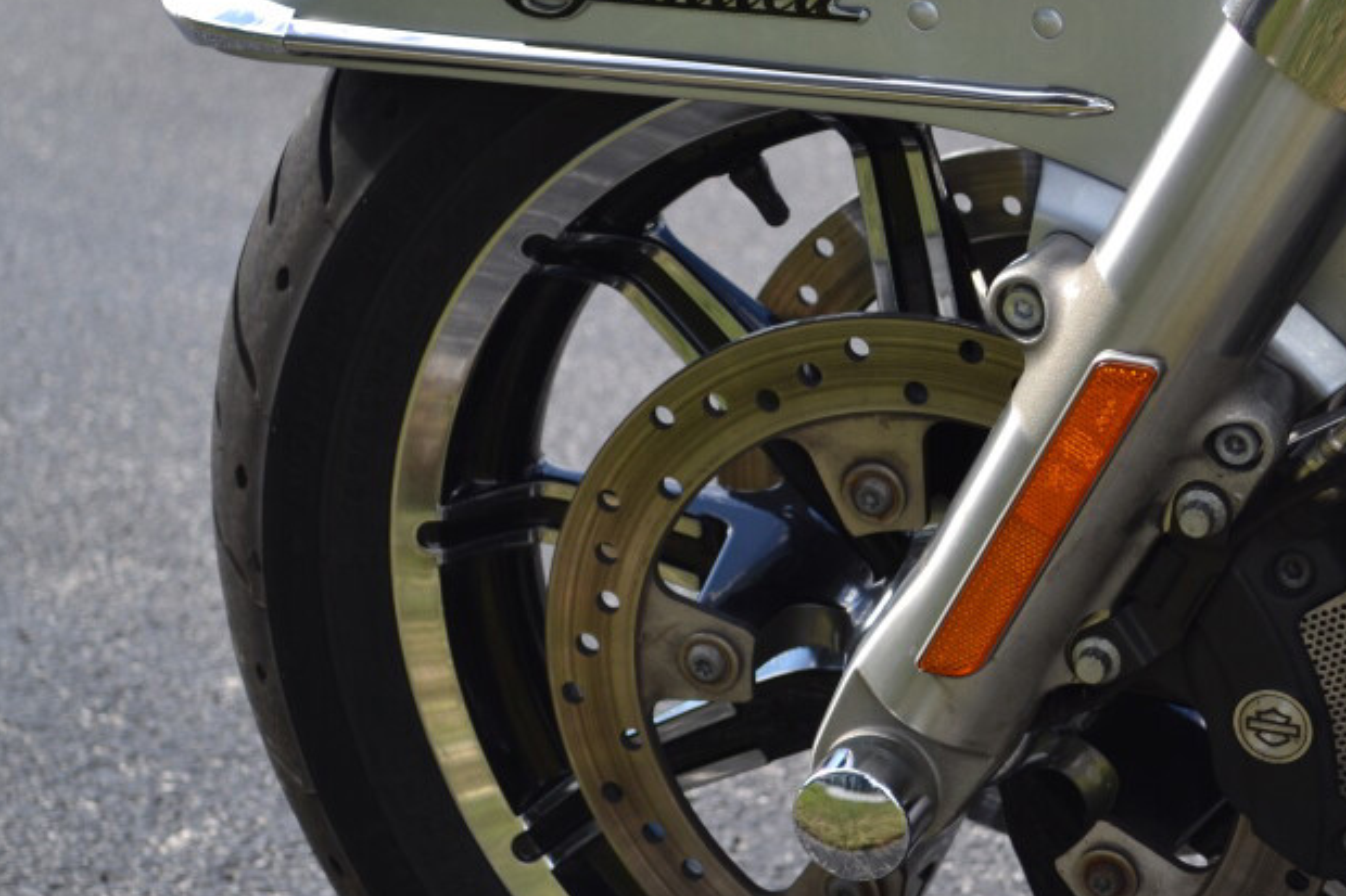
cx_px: 979
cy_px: 436
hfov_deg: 16.7
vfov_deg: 11.2
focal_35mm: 122
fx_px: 4560
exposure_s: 1/125
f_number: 5.6
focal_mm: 42
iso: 100
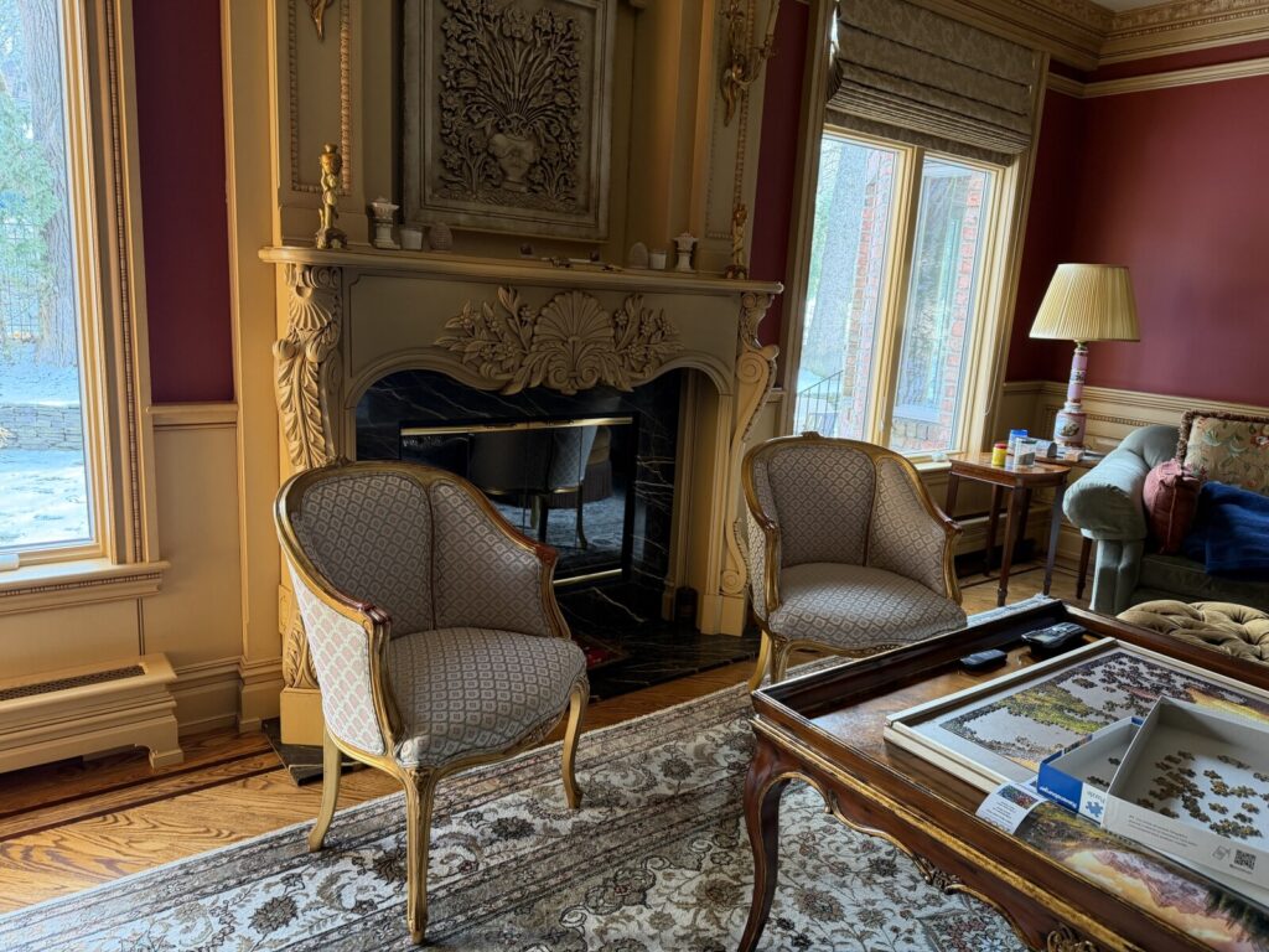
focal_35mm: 24
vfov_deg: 56.8
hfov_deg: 71.6
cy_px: 476
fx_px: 880
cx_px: 634
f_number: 1.78
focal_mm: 6.76
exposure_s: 1/60
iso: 250
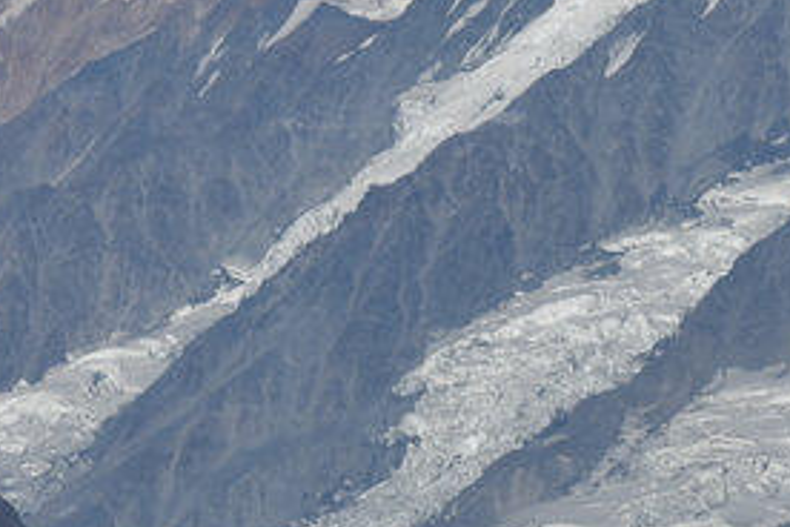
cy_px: 799
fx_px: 13736
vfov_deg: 2.2
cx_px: 1194
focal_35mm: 626
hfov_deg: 3.3
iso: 100
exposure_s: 1/400
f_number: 10
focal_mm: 135
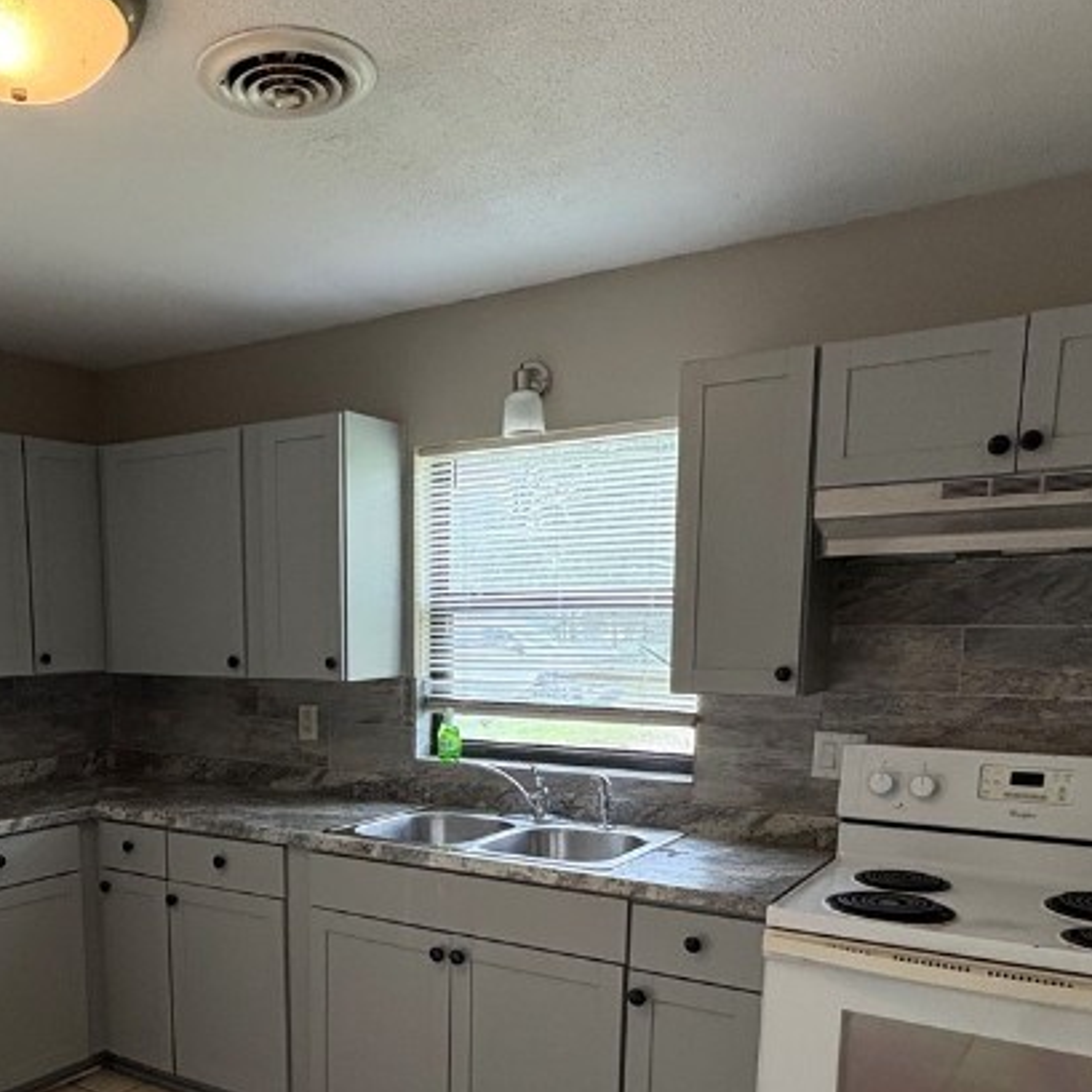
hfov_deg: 51.5
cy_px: 798
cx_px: 355
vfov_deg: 50.7
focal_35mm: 31
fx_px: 1106
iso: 400
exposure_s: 1/120
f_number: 2.2
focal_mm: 2.22
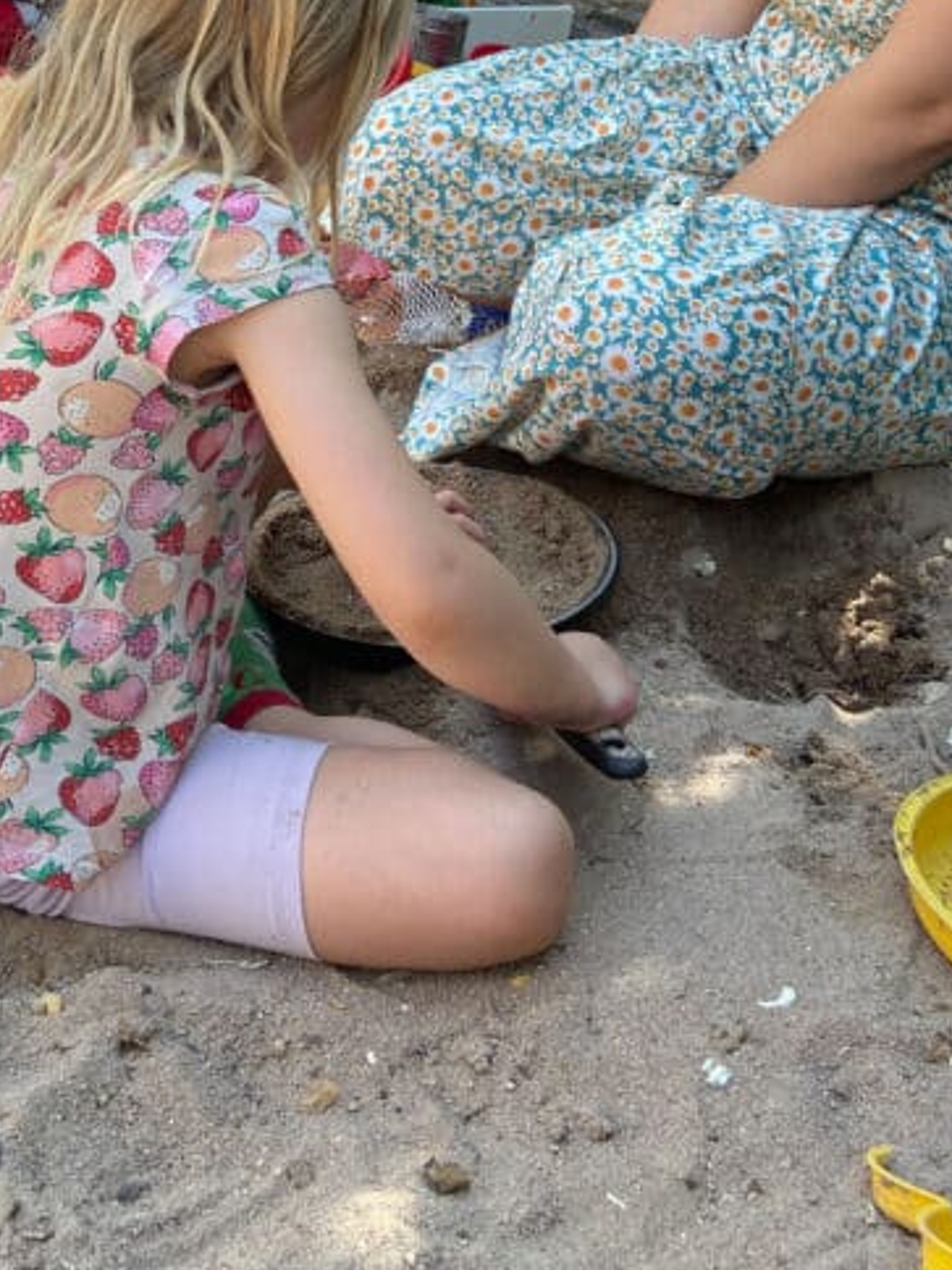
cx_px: 160
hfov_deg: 26.0
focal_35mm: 55
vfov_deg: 32.3
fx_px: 2017
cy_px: 10
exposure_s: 1/362
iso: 32
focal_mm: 4.25
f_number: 1.8
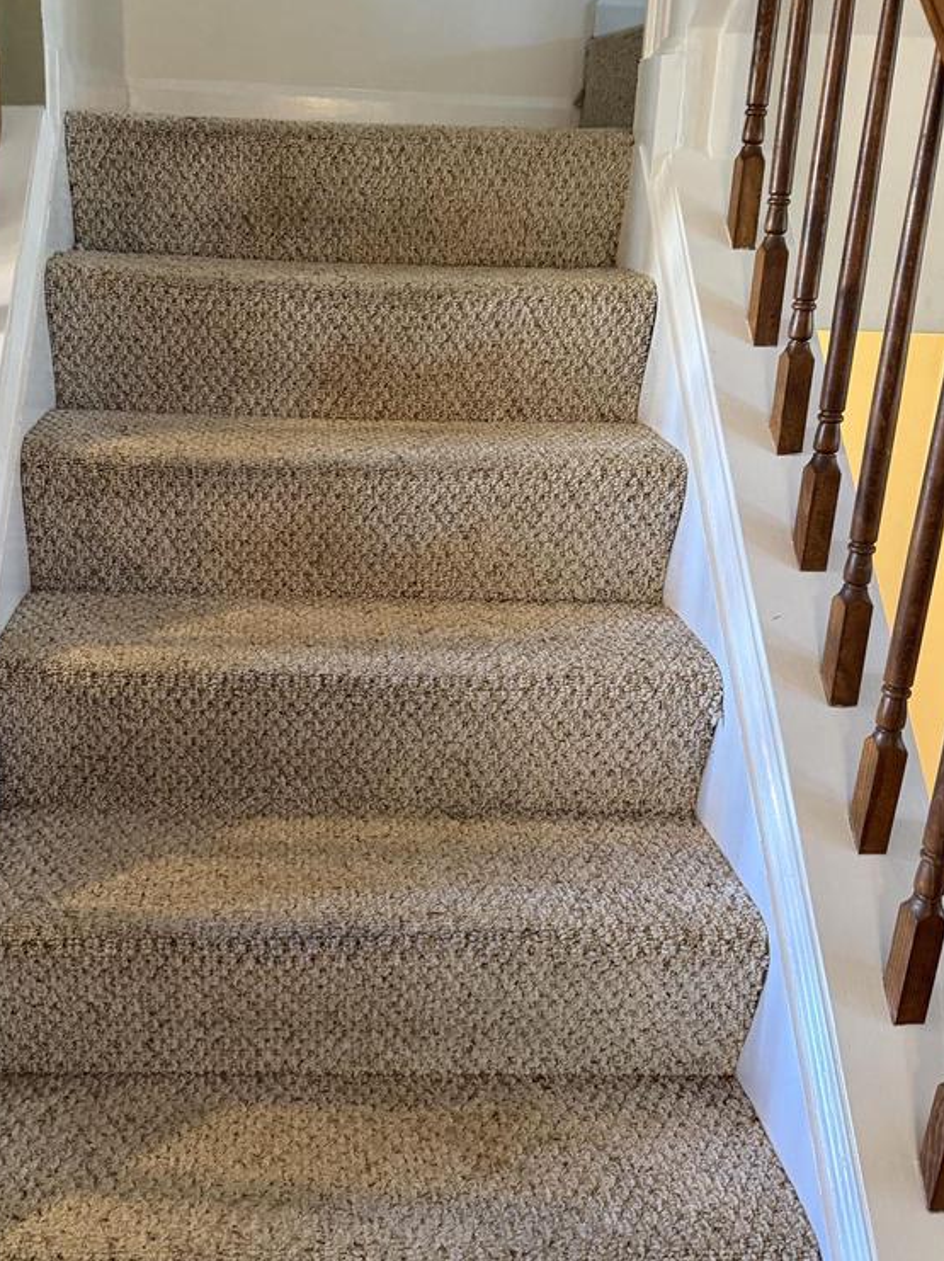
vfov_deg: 52.6
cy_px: 575
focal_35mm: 35
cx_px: 344
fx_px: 1274
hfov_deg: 40.3
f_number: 1.78
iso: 320
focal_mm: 6.76
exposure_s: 1/60
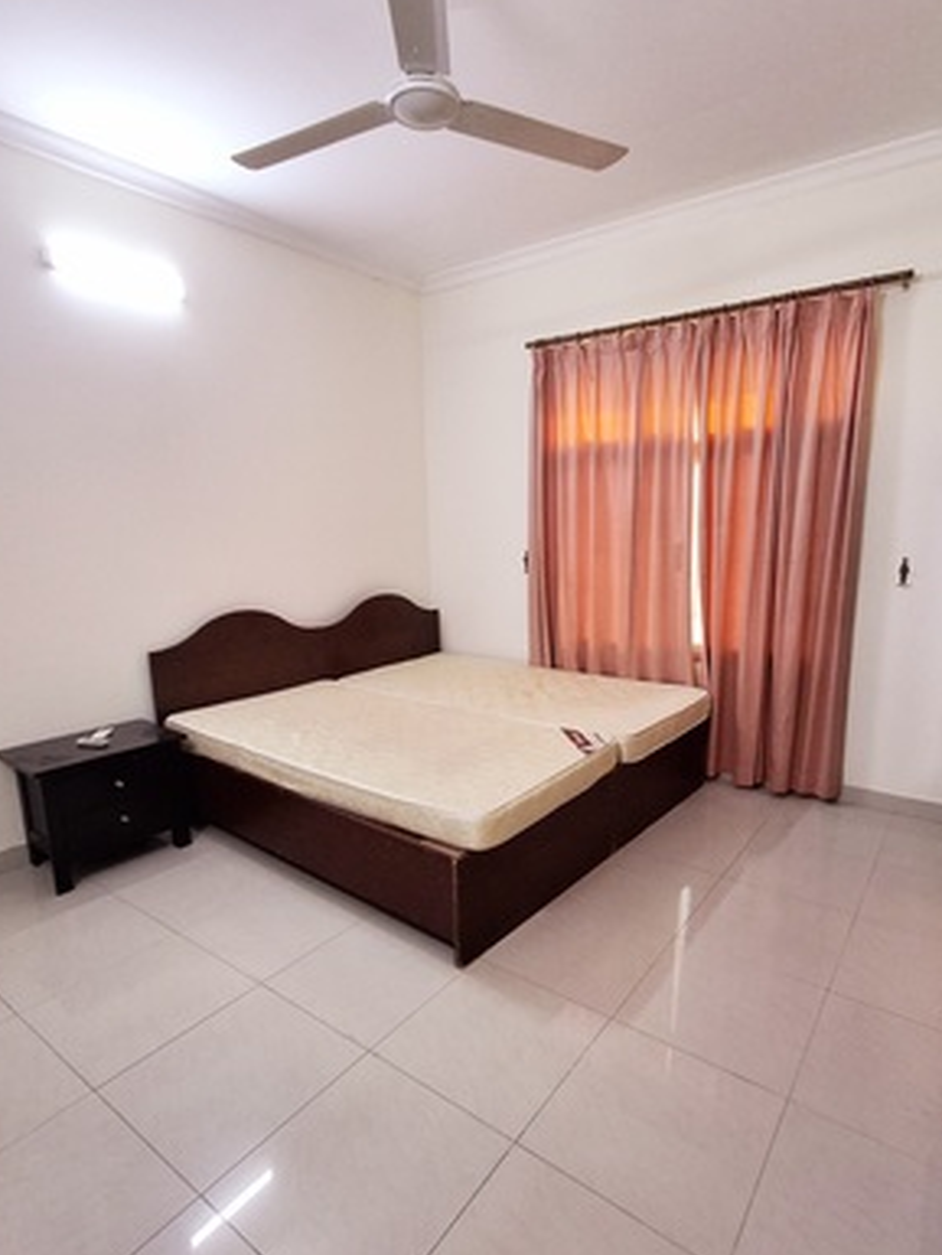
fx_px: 689
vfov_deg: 84.6
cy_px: 657
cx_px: 510
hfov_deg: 68.6
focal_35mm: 19
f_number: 2.2
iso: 64
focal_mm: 1.64
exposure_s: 1/40
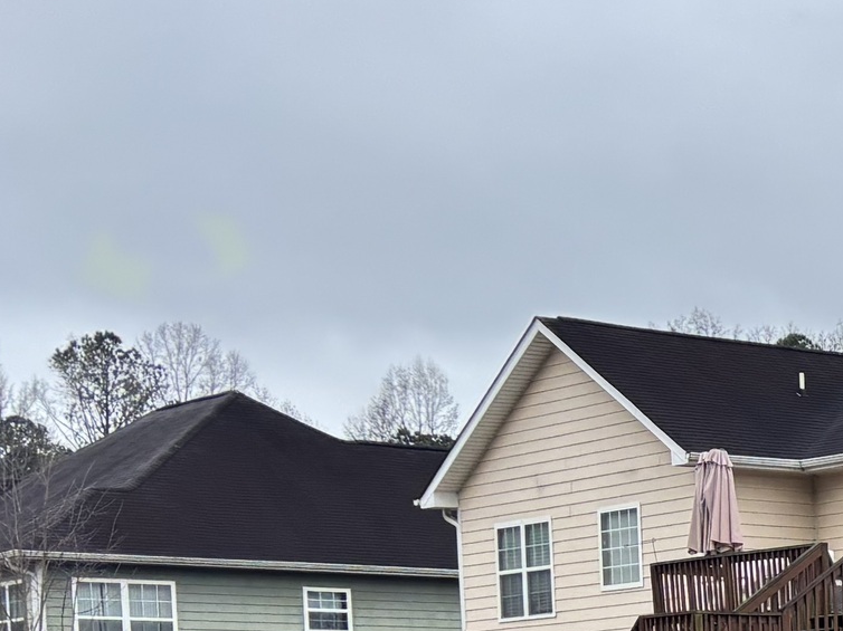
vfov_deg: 13.2
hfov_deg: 15.0
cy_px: 930
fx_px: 2581
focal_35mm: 106
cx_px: 1708
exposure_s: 1/121
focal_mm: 5.96
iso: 50
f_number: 1.6
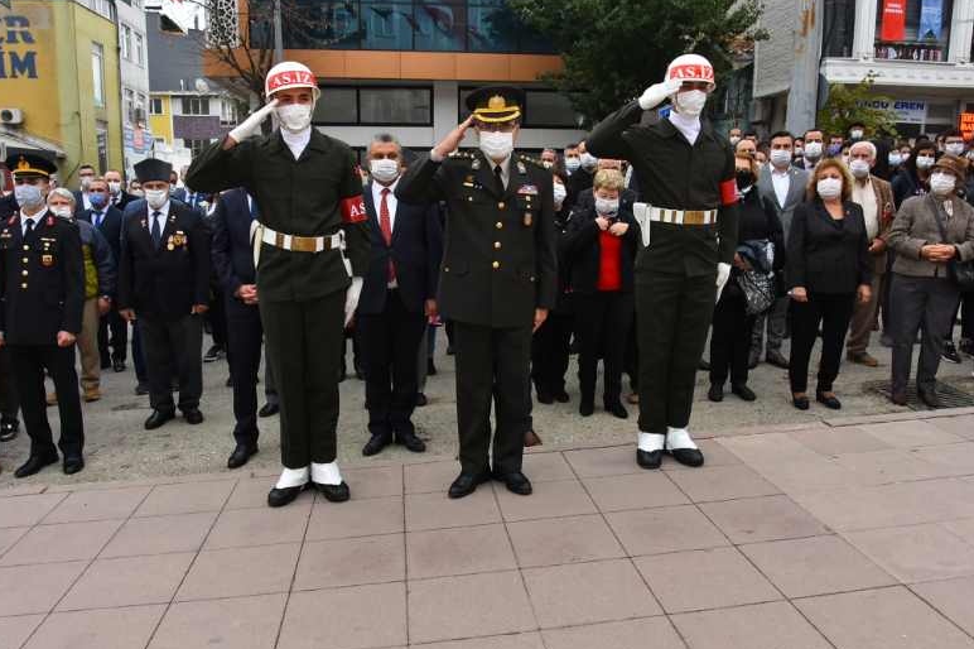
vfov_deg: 46.4
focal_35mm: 28
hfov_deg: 65.5
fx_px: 757
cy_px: 326
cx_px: 492
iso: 640
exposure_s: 1/60
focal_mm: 18
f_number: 8
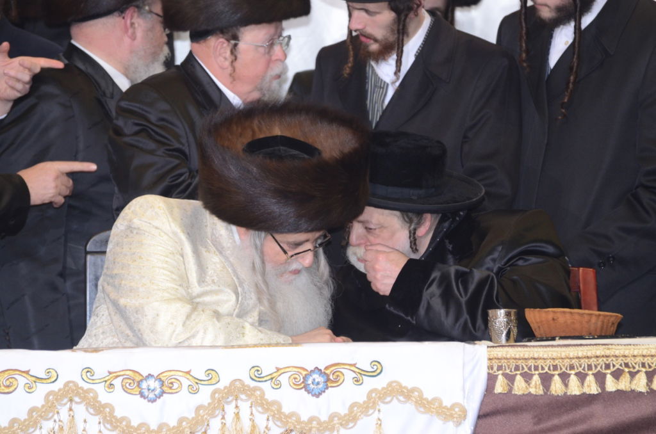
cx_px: 328
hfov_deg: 6.9
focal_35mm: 300
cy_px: 217
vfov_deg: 4.6
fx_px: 5455
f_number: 5.6
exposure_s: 1/125
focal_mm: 200
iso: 800
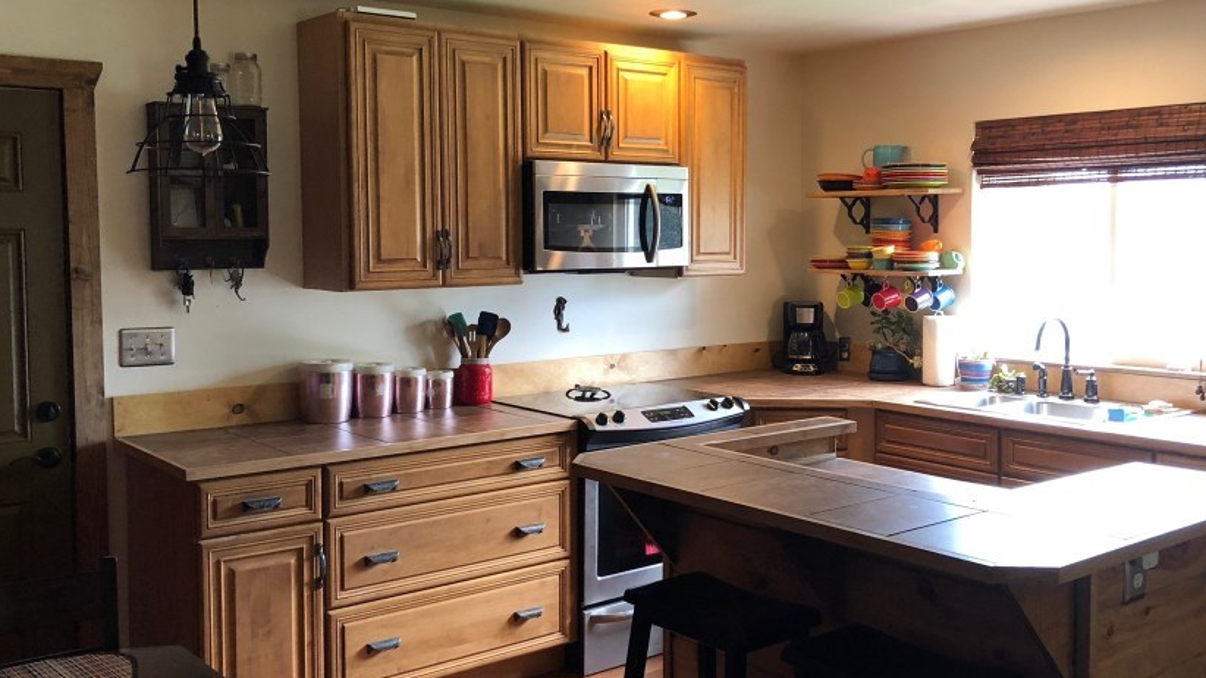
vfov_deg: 31.2
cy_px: 305
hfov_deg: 52.7
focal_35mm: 38
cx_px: 672
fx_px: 1215
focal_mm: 3.99
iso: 40
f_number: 1.8
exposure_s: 1/17
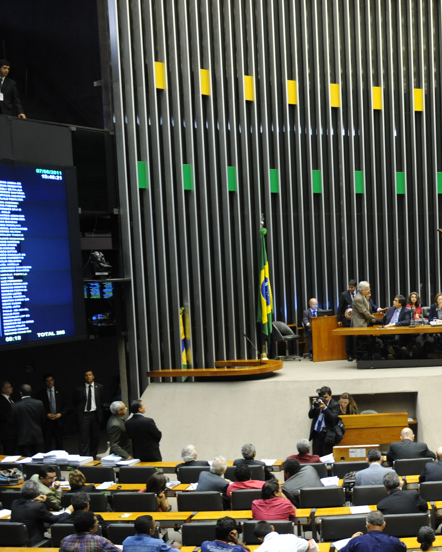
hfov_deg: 26.6
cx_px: 441
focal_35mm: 54
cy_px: 328
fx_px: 883
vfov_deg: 34.6
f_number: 2.8
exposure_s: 1/60
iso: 2000
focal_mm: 32
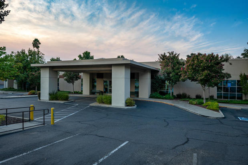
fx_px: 165
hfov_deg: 73.8
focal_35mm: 24
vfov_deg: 53.1
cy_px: 82
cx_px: 124
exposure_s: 1/200
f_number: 8
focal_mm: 24
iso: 160
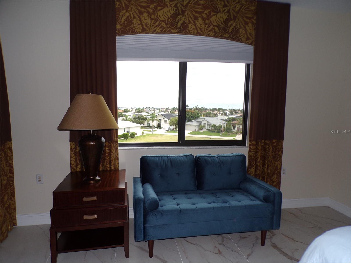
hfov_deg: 71.6
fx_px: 243
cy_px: 132
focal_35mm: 24
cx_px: 176
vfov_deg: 56.8
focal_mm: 4.3
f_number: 3
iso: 80
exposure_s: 1/280
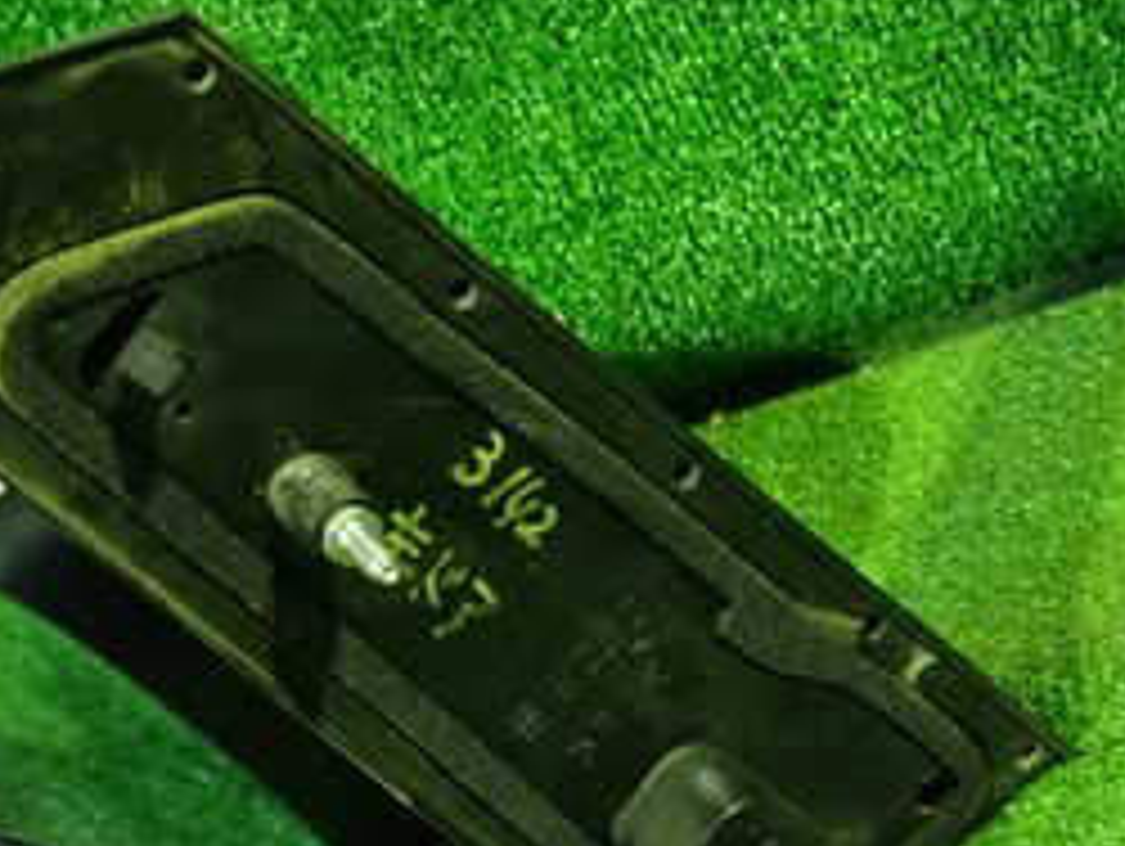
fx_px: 2342
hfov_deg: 27.0
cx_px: 616
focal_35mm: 72
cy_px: 716
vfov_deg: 20.2
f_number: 2.3
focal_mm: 5.4
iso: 800
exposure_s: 1/25
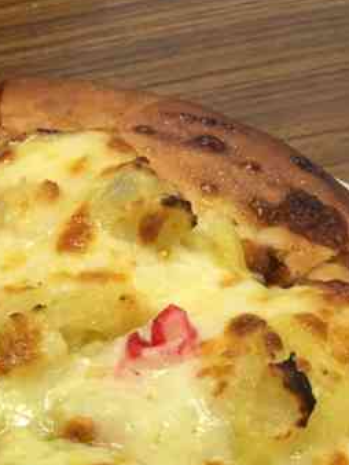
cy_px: 556
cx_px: -43
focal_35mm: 80
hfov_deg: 17.8
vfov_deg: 22.5
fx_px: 1074
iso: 40
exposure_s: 1/17
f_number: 2.2
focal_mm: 4.15
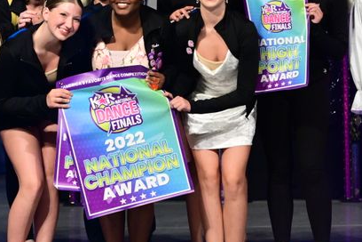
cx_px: 100
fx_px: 4615
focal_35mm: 459
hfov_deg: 4.5
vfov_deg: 3.0
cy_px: -112
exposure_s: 1/1000
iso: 3200
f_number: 3.2
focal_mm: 125
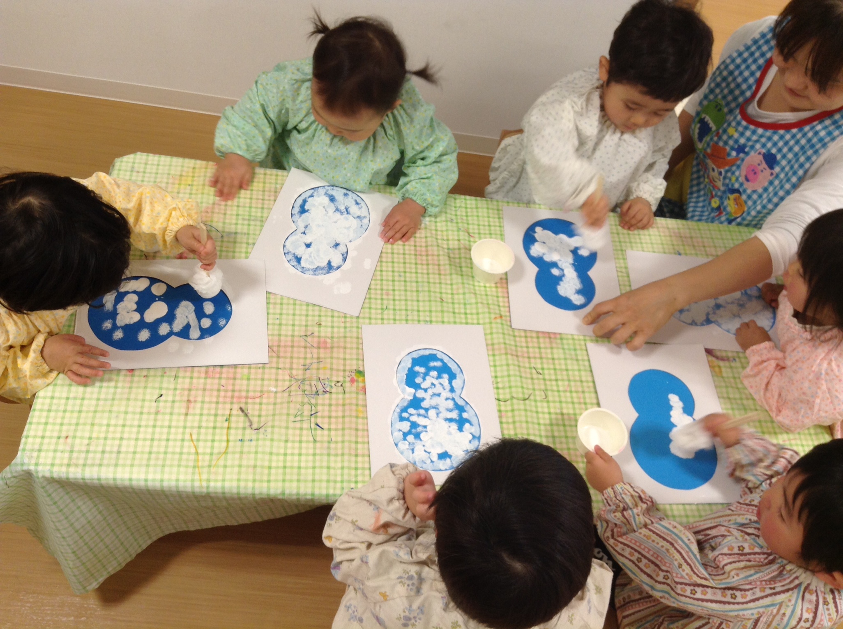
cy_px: 314
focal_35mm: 33
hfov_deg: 55.4
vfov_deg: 42.8
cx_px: 422
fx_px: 802
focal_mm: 3.3
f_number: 2.4
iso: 32
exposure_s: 1/30
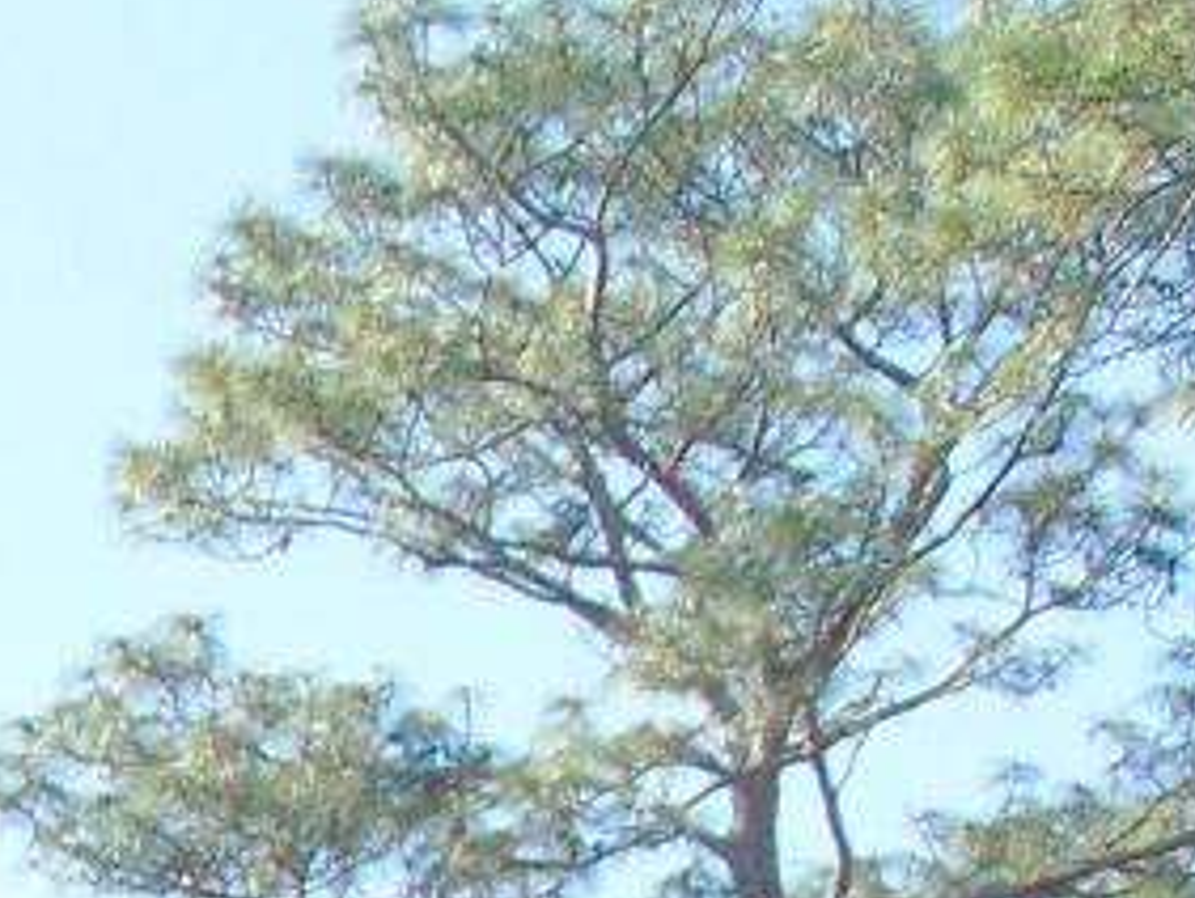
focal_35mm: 114
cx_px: -572
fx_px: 3939
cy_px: 1809
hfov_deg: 15.9
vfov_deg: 11.6
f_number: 3
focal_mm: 4.5
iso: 80
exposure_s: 1/640
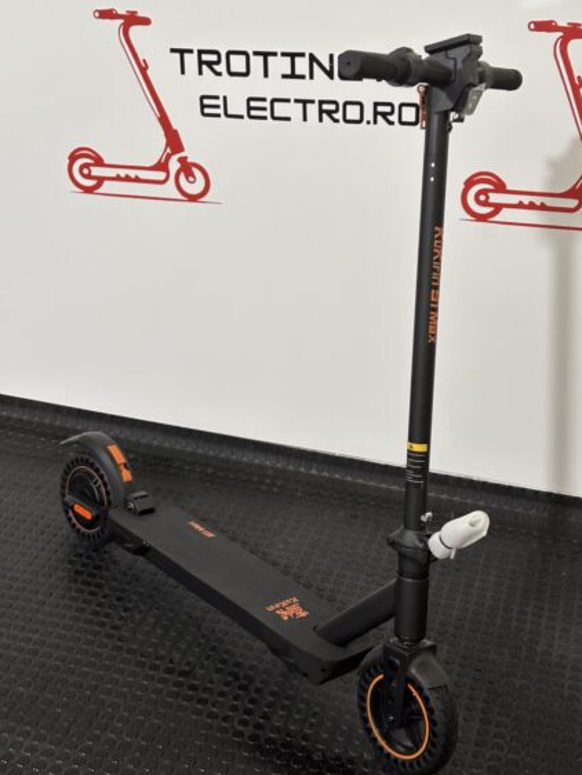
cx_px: 295
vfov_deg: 36.2
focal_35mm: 53
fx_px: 1187
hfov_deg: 27.5
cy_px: 391
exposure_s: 1/33
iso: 160
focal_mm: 5.96
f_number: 1.6
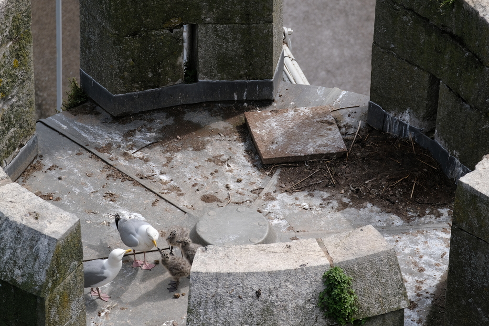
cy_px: 163
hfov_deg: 4.0
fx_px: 7077
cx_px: 244
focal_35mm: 521
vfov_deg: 2.6
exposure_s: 1/800
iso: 400
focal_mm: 347.2
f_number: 8
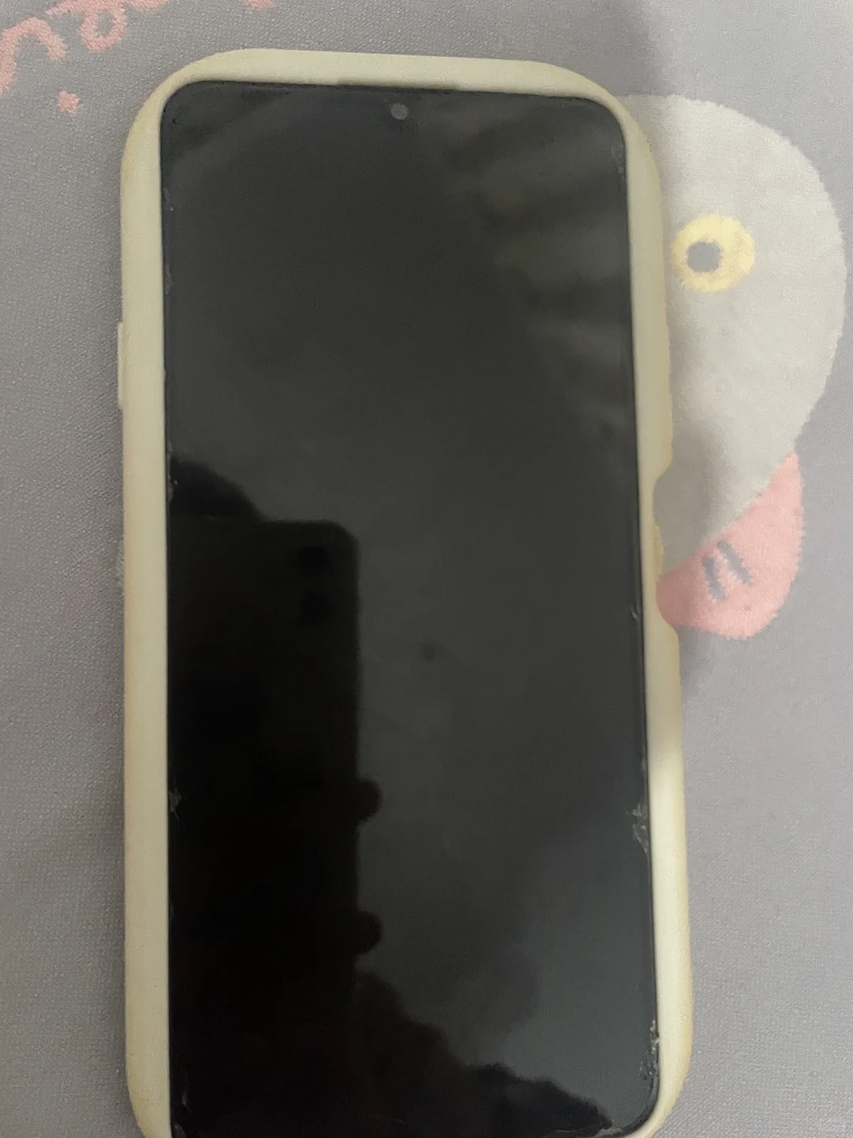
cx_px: 426
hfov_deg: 53.1
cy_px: 569
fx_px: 854
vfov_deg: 67.3
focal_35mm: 26
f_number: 1.6
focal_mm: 4.2
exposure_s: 1/25
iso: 1000
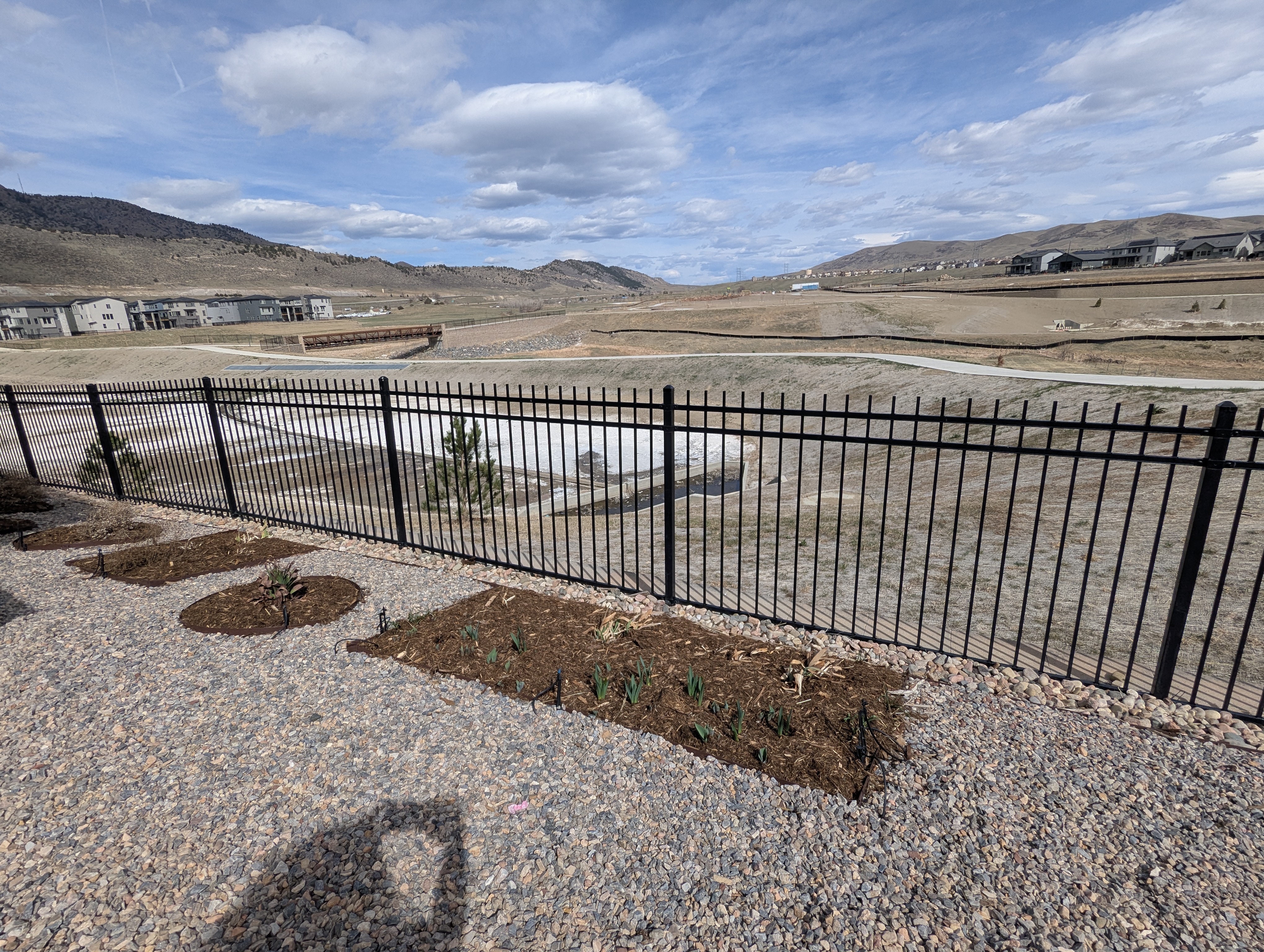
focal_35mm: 16
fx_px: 585
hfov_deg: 94.4
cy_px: 476
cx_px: 632
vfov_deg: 78.2
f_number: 2.2
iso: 48
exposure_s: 1/1976
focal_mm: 2.35
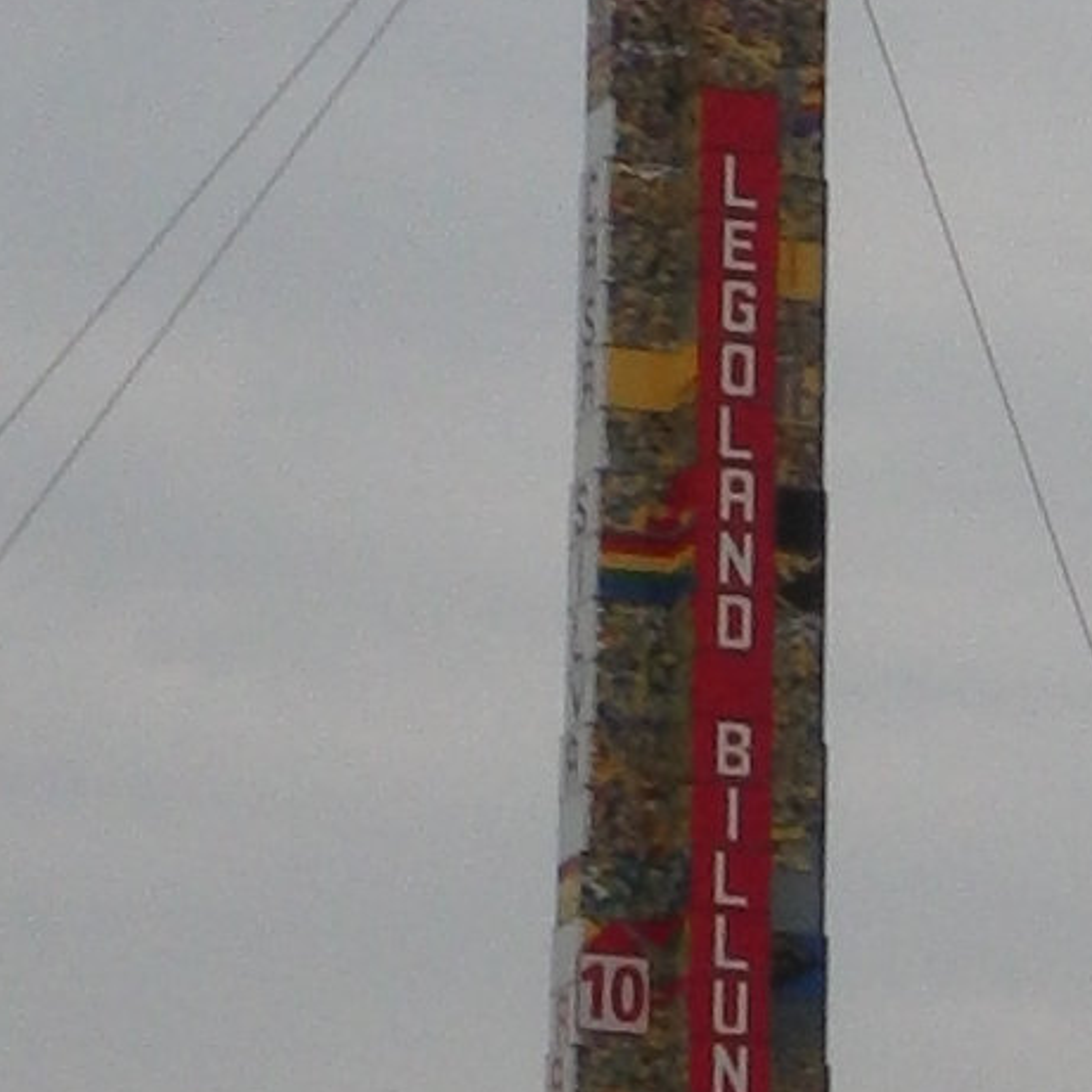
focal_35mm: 325
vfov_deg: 5.4
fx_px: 11599
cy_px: -14
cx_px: 597
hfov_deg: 5.4
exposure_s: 1/500
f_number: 5.2
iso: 100
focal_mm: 8.7
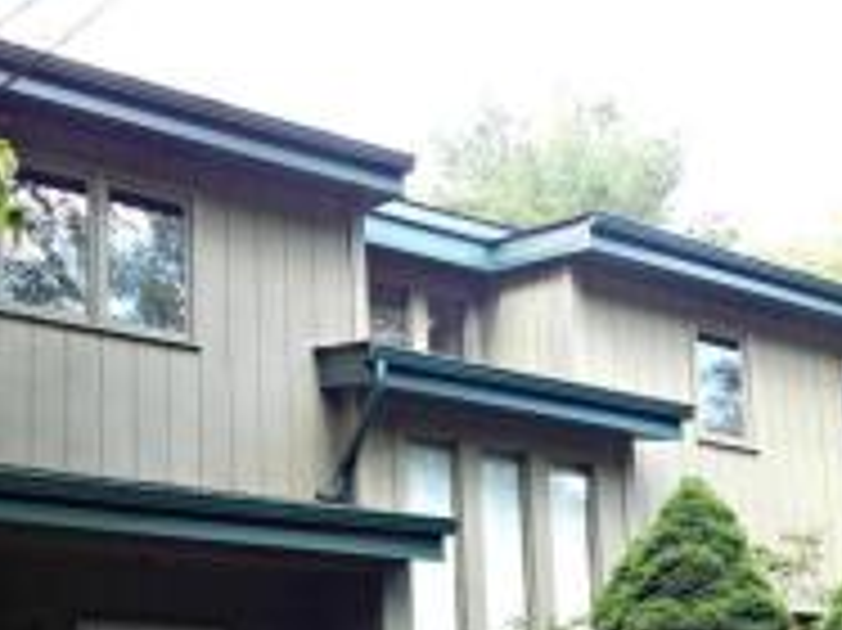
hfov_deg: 40.4
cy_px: 670
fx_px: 1142
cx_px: 464
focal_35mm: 47
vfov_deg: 28.4
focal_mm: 4
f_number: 3
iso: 125
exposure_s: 1/100
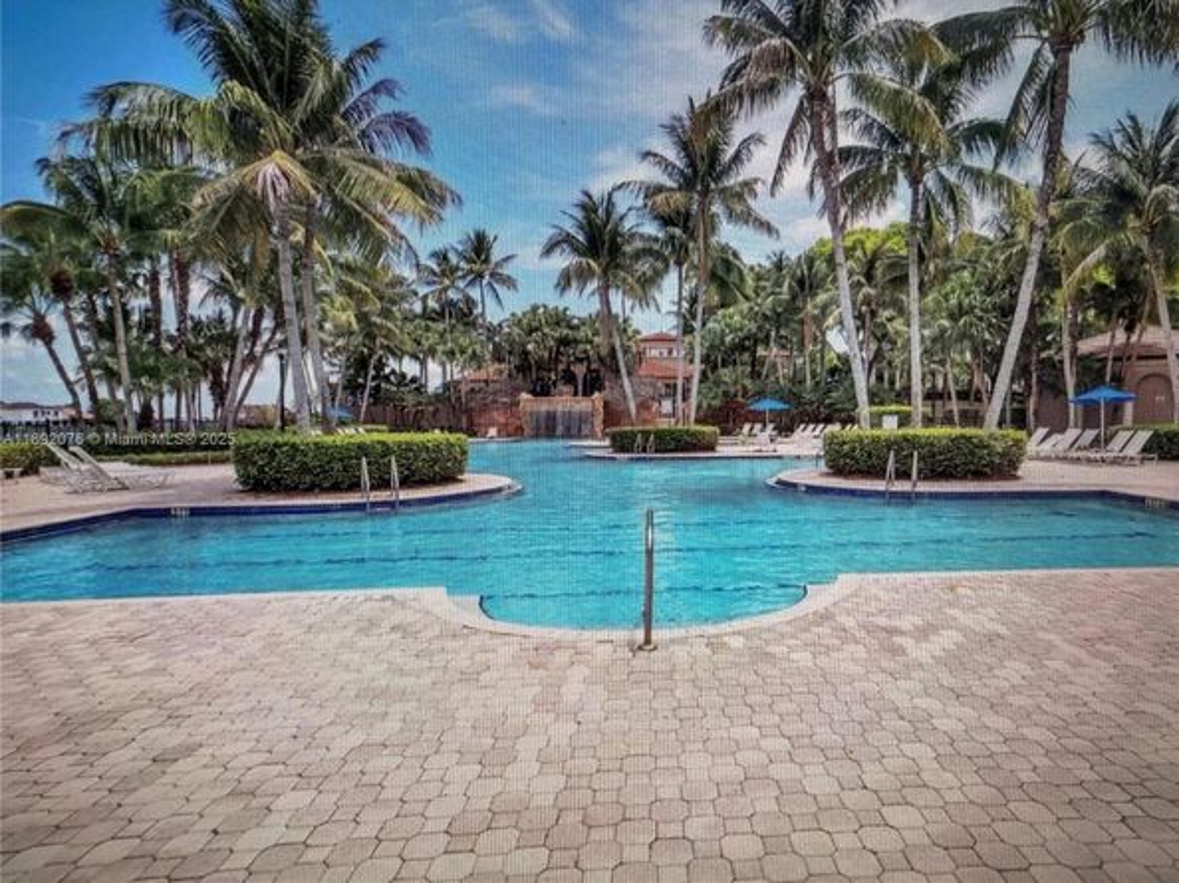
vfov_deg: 56.8
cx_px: 590
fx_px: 817
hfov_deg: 71.6
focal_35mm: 24
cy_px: 442
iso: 160
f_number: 2.2
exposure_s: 1/120
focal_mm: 2.22
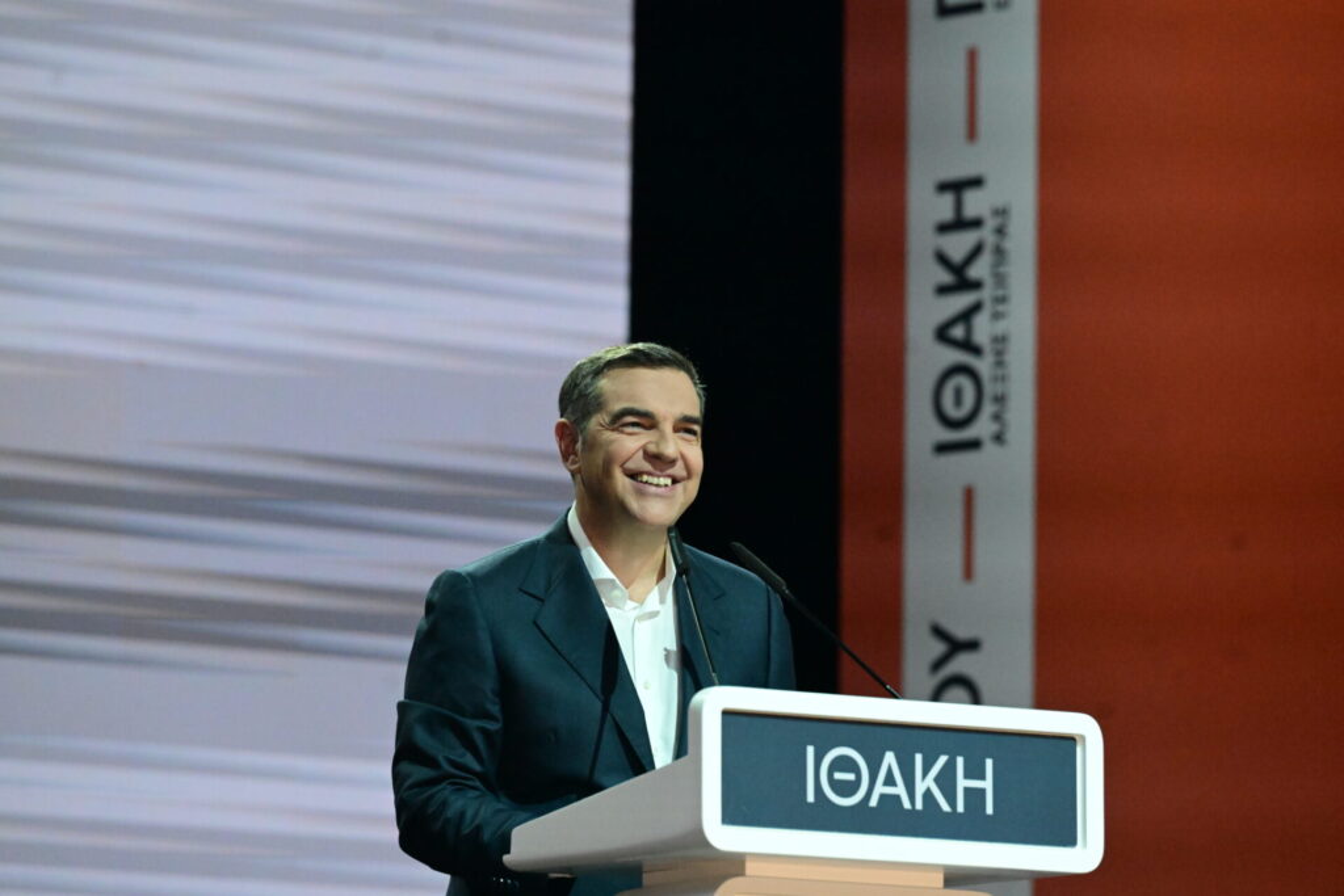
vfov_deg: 6.9
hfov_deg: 10.3
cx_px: 672
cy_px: 448
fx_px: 7467
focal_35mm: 200
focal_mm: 200
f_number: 5.6
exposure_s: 1/800
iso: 10000
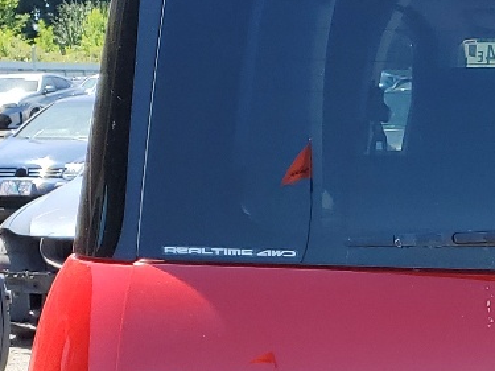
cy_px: 416
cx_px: 673
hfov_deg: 16.6
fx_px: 1587
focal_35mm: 111
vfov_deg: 13.1
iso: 50
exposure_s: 1/1111
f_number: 1.5
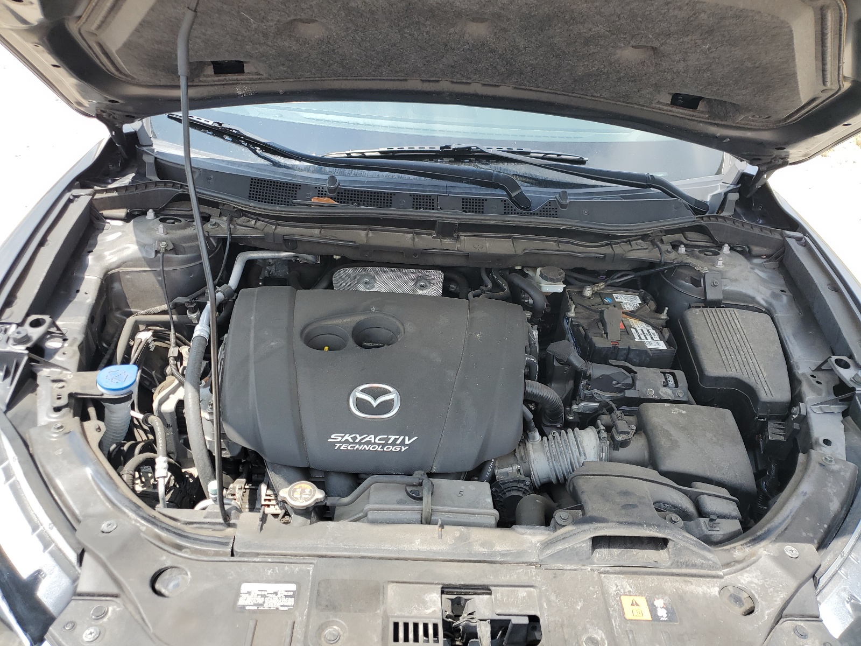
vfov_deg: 53.1
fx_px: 647
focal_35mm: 26
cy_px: 323
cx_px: 430
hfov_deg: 67.3
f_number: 1.5
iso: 50
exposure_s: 1/1000
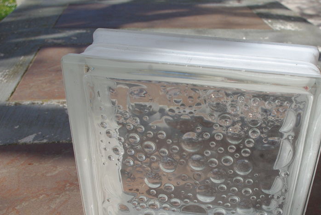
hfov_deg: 44.6
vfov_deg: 30.9
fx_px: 384
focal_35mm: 43
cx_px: 219
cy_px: 152
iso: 400
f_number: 8
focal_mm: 20
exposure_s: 1/750
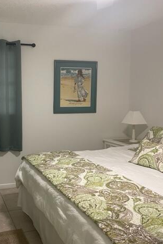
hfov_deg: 34.5
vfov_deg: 51.9
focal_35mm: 37
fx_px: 251
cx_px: 27
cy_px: 120
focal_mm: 4.2
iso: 200
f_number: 1.6
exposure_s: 1/60
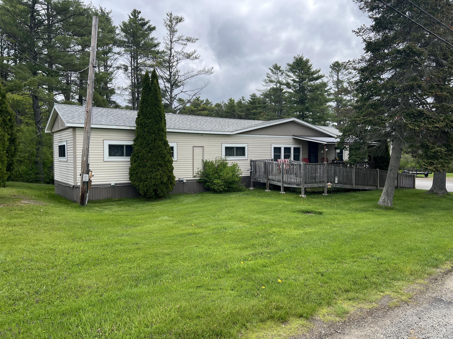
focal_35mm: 26
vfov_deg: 53.1
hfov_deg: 67.3
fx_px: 340
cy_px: 170
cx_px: 226
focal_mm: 5.7
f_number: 1.5
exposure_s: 1/1808
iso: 50
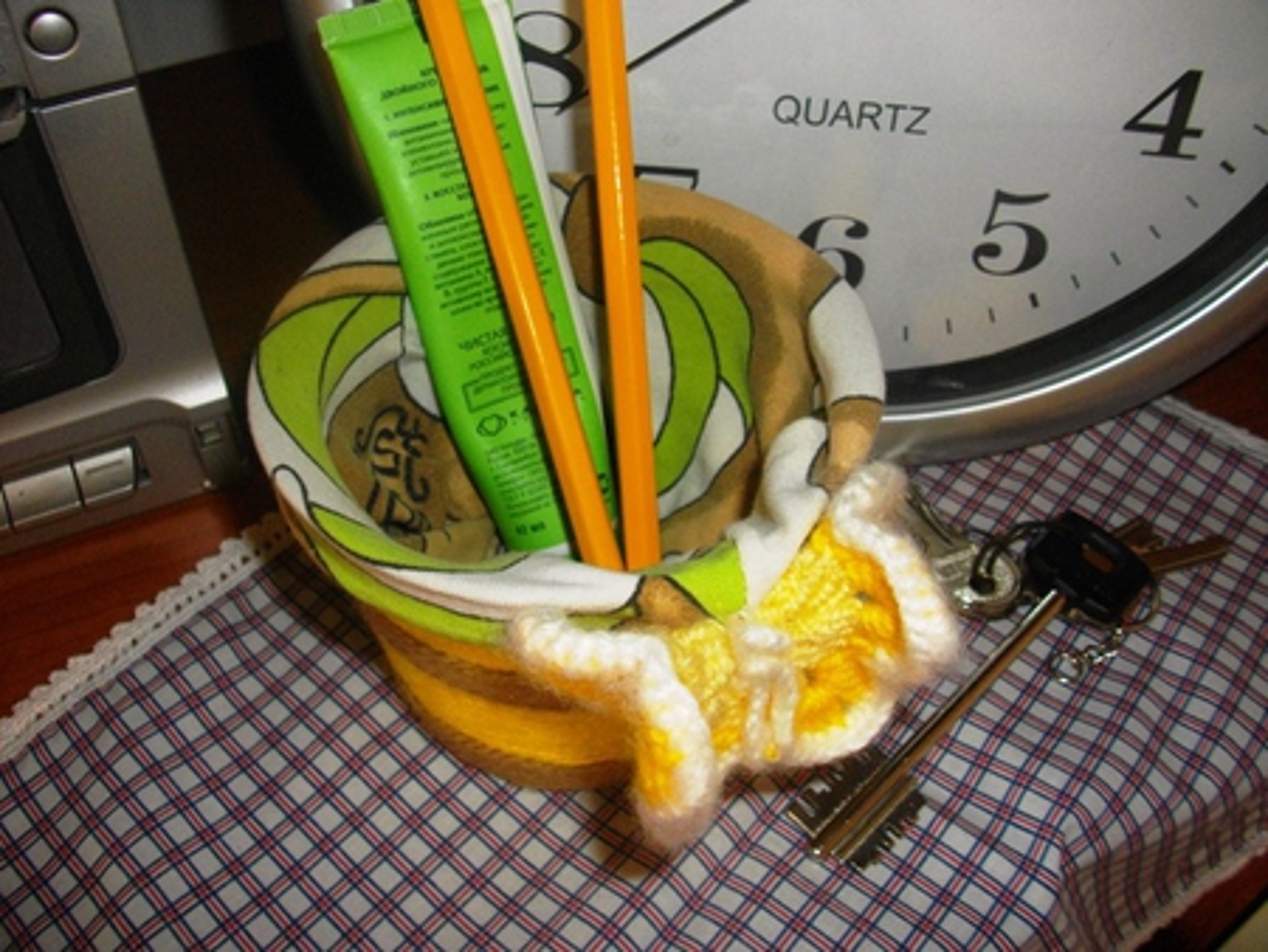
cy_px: 476
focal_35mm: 32
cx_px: 634
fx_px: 1173
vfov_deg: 44.2
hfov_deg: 56.8
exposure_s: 1/50
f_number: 2.9
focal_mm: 5.7
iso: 200
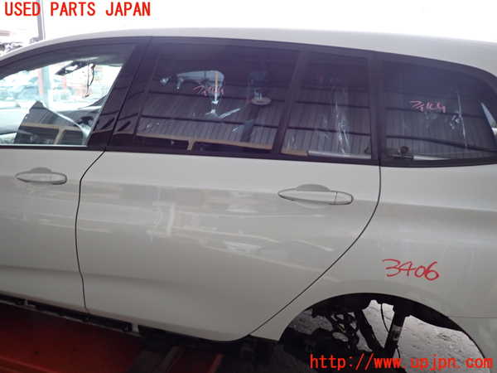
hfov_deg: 69.4
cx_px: 248
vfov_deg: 54.9
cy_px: 186
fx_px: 359
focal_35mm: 25
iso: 200
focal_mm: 4.5
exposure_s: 1/30
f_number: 2
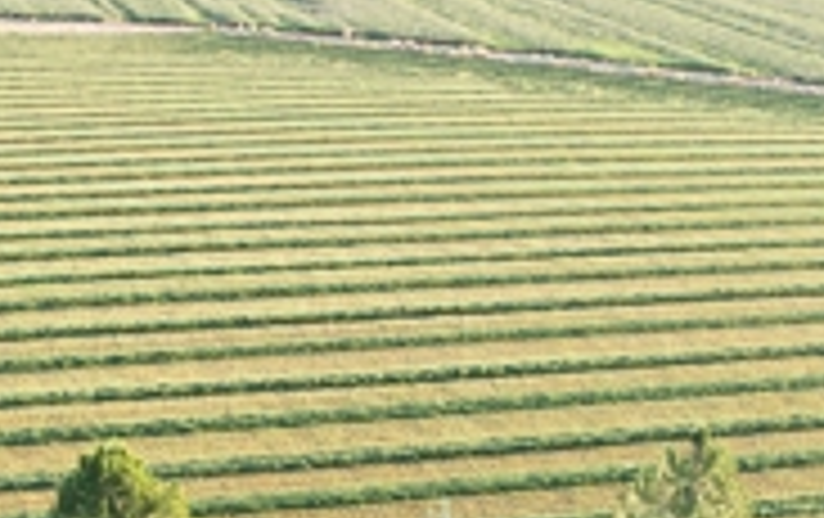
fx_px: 1237
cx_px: 275
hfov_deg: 36.5
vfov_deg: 22.5
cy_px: 554
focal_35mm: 55
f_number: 2.8
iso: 100
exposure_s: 1/125
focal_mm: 8.38
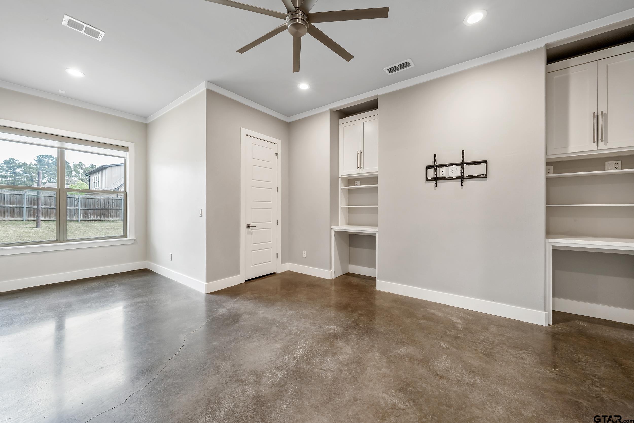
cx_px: 317
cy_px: 212
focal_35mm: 14
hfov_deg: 104.3
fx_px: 247
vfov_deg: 81.2
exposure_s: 1/10
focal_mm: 14
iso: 800
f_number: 8
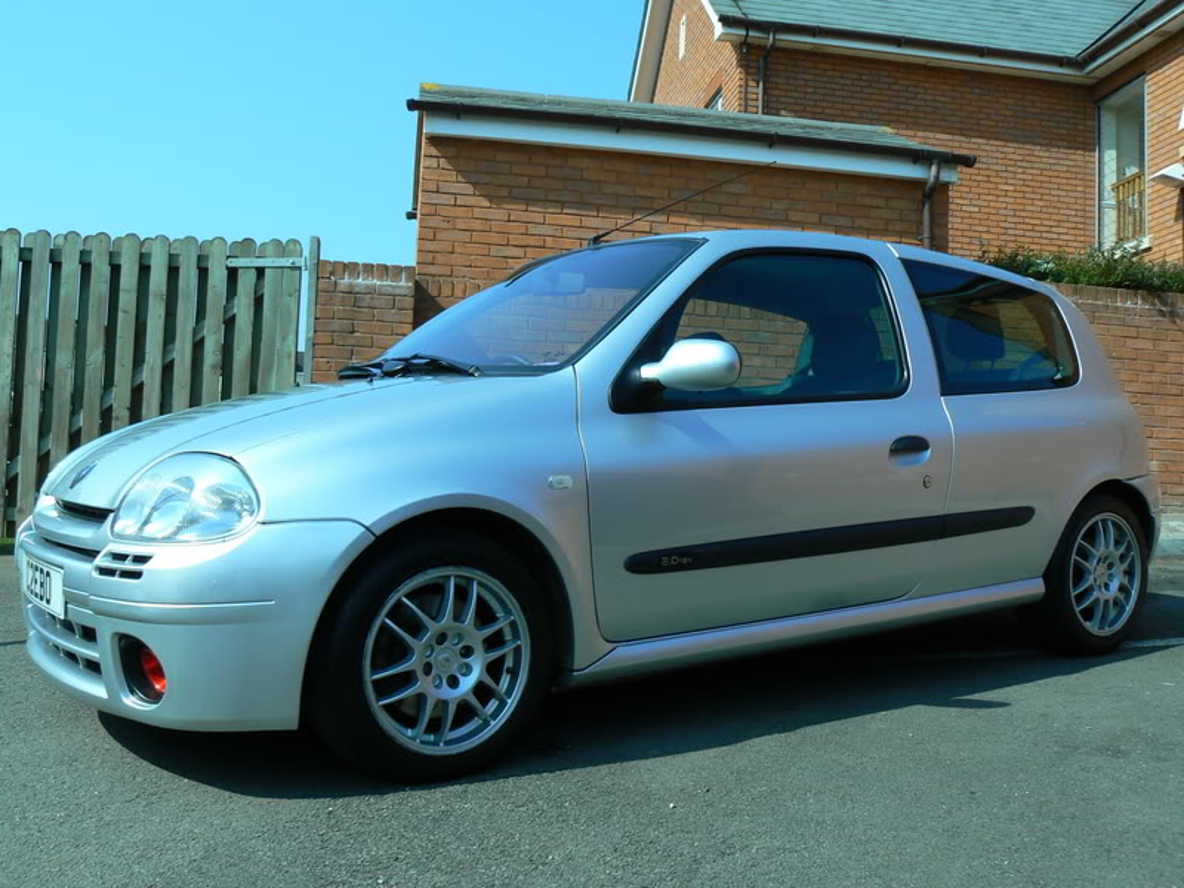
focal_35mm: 36
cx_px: 592
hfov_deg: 51.4
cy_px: 444
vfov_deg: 39.7
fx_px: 1231
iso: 100
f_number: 4.5
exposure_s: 1/640
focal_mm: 6
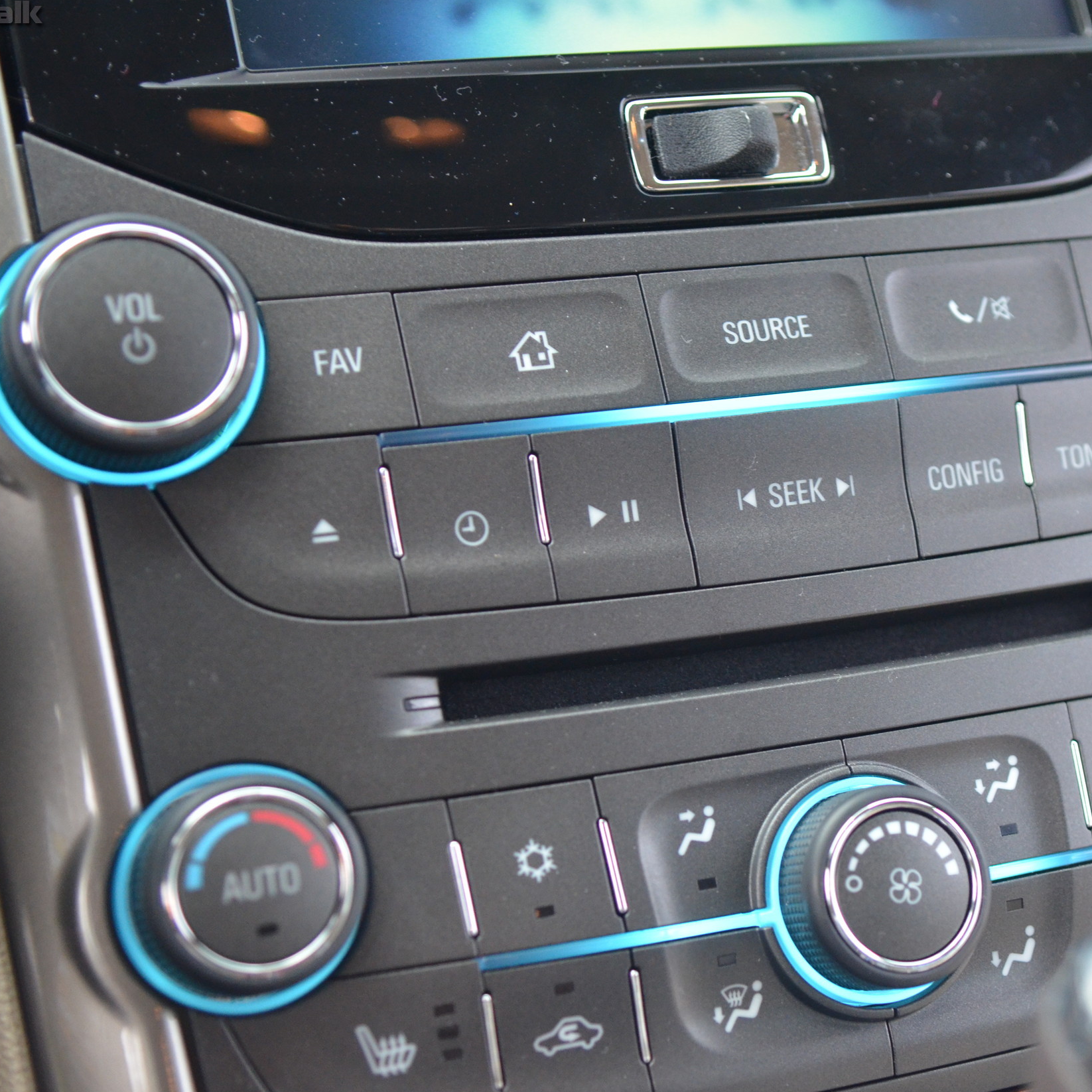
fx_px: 2414
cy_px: 547
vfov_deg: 25.5
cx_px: 724
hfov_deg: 25.4
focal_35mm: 68
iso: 1600
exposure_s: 1/100
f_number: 2.8
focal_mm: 35
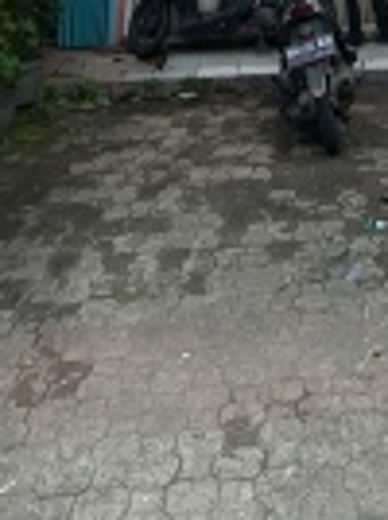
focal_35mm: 55
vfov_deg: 23.1
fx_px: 825
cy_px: -369
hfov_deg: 25.6
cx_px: 351
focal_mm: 1.68
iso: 64
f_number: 2.2
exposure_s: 1/840
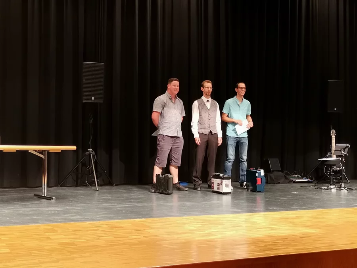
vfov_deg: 29.1
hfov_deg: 38.2
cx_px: 178
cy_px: 134
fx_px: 516
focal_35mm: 50
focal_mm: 4.75
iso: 250
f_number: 1.8
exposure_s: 1/36
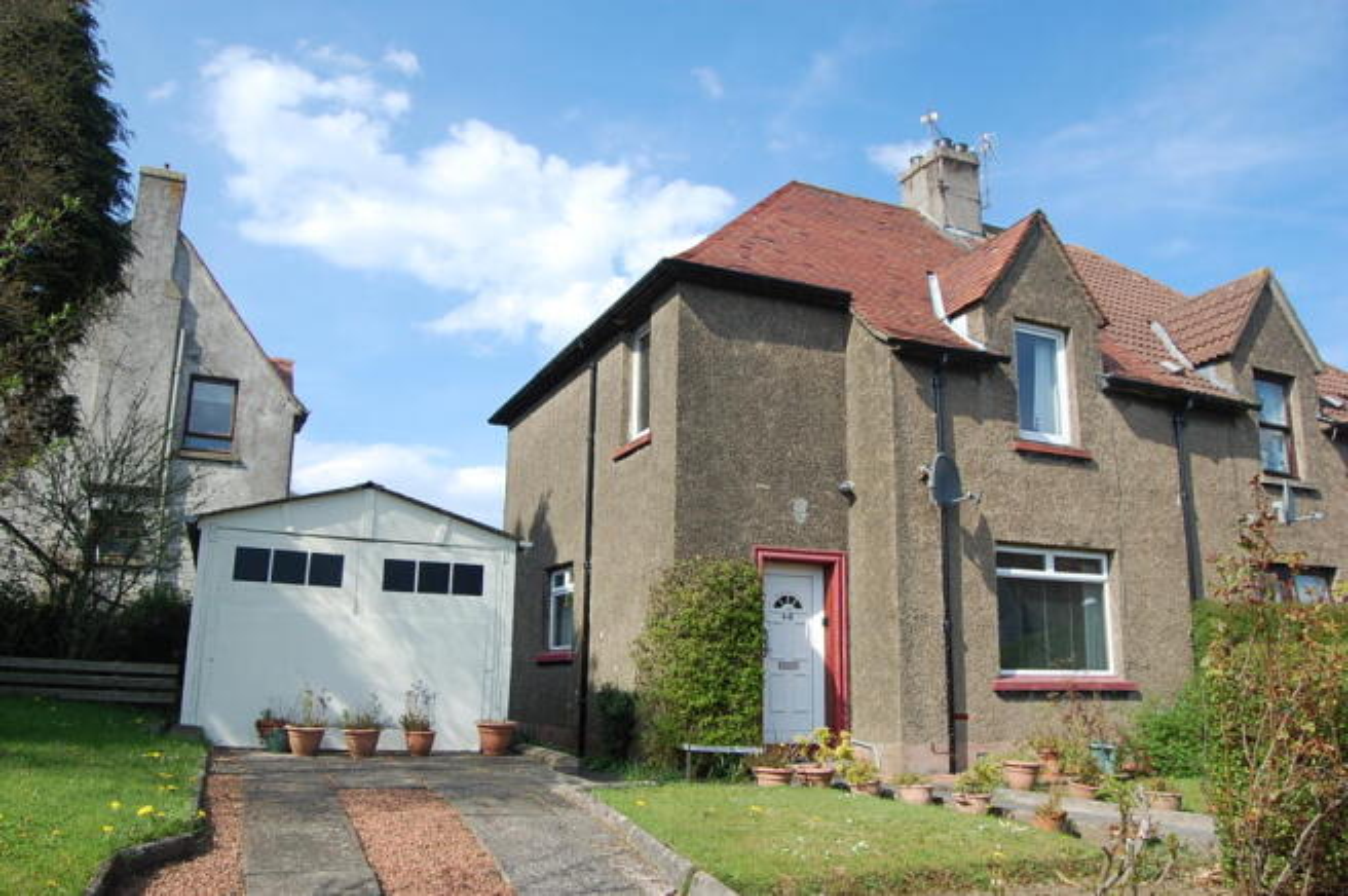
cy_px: 448
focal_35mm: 27
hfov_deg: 67.4
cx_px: 674
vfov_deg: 47.8
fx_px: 1010
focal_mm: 18
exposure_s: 1/250
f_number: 8
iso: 200
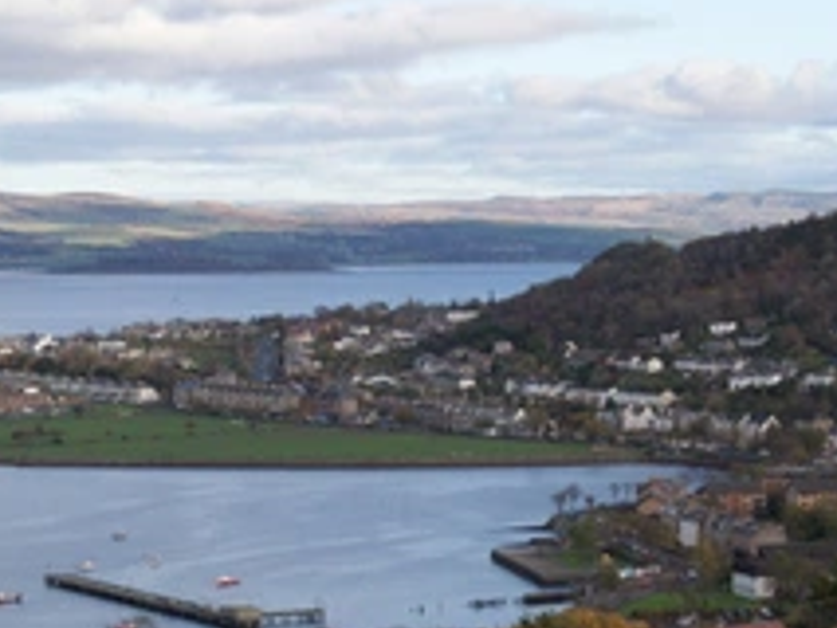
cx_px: 358
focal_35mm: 114
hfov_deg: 17.2
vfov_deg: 12.9
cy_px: 550
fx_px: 2760
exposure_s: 1/320
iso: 800
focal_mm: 35
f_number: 13
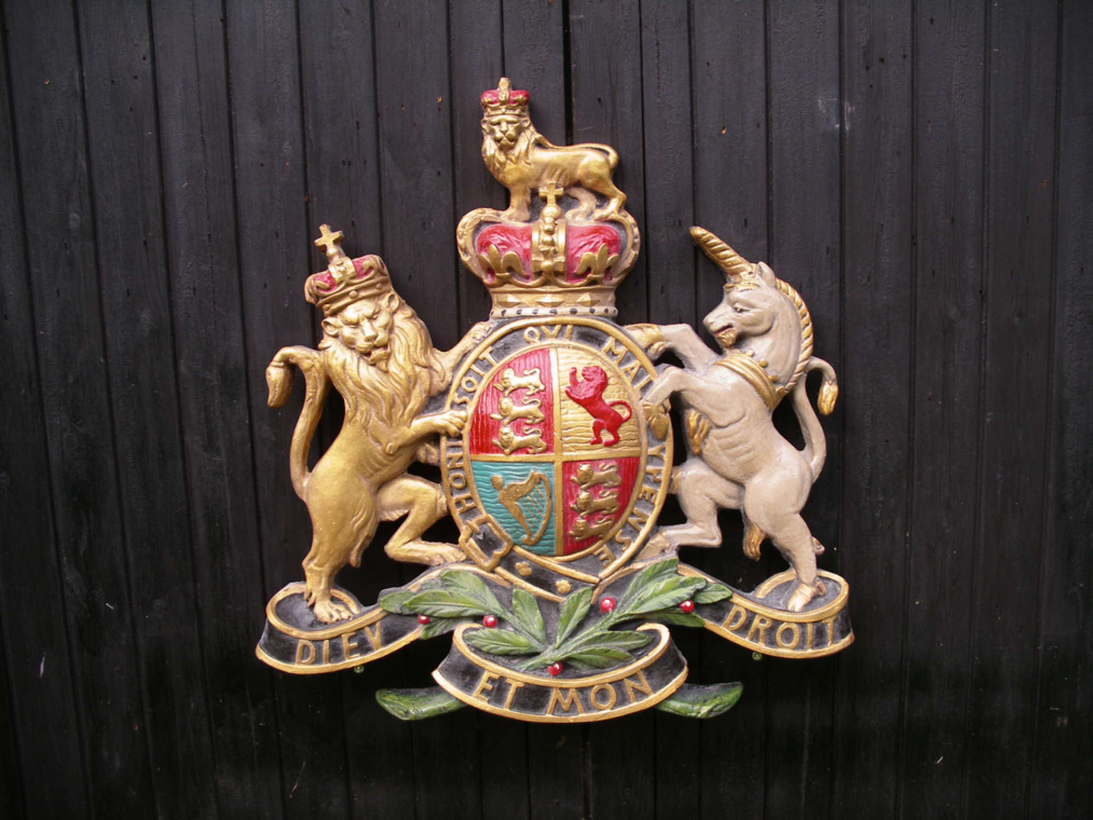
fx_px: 1168
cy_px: 410
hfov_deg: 50.1
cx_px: 546
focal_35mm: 37
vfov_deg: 38.7
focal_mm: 7.8
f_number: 2.8
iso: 80
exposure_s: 1/125
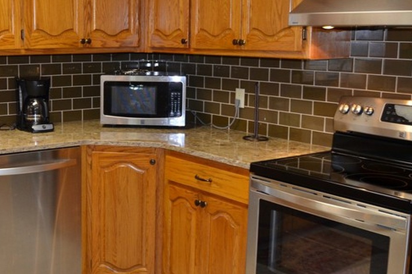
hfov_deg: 38.0
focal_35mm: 50
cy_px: 125
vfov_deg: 27.0
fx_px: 572
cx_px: 78
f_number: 4
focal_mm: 18
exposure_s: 1/60
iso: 400
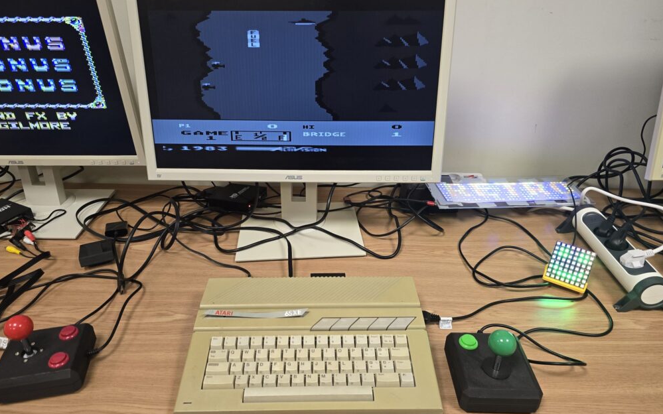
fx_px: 452
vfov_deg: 49.3
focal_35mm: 25
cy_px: 207
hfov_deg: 72.5
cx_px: 325
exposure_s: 1/100
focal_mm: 6.3
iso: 200
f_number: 1.7
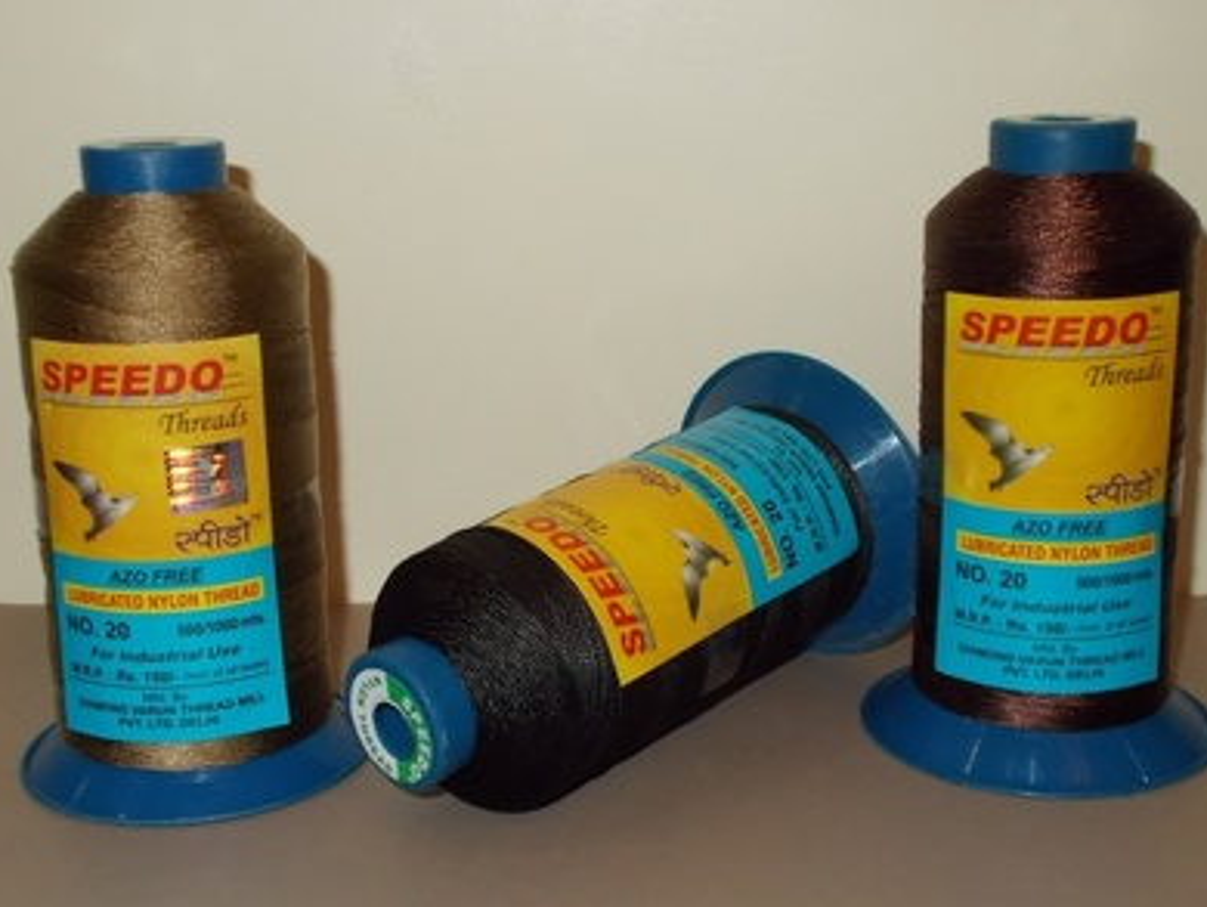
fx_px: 1744
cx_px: 566
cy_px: 503
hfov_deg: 38.2
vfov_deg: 29.1
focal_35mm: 50
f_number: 3.9
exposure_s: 1/30
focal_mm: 6.9
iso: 200
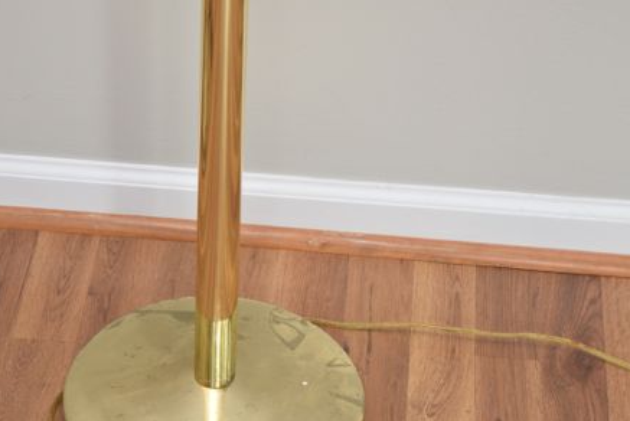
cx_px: 226
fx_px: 2114
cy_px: 249
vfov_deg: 11.4
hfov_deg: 16.9
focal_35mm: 121
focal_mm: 55
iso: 800
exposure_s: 1/125
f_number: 5.6
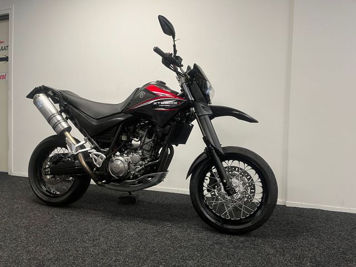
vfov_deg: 53.1
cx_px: 178
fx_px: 267
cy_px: 134
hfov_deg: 67.3
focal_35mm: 26
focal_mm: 5.1
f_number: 1.6
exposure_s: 1/50
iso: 64
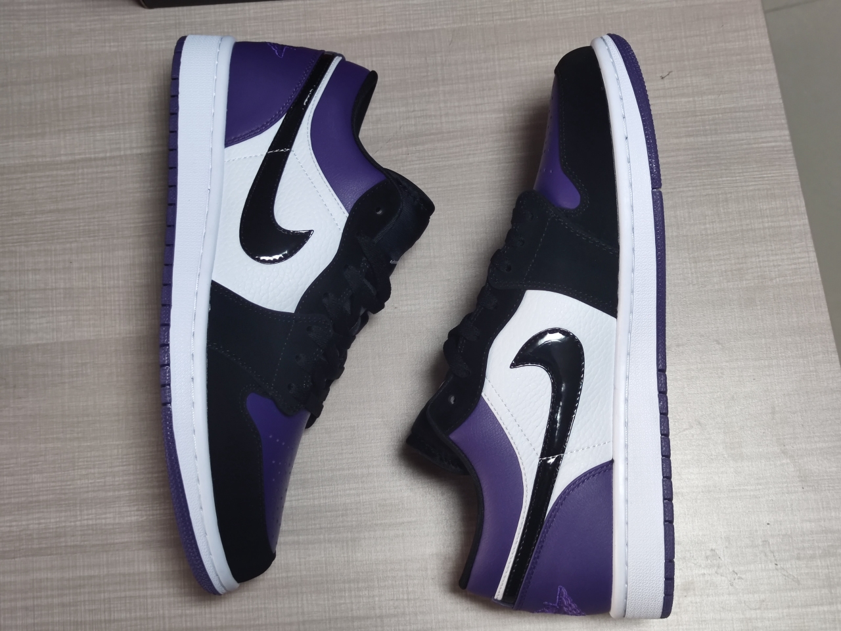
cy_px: 316
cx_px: 420
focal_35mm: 48
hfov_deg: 39.7
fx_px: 1166
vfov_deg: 30.3
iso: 266
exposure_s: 1/100
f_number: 1.69
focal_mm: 6.72
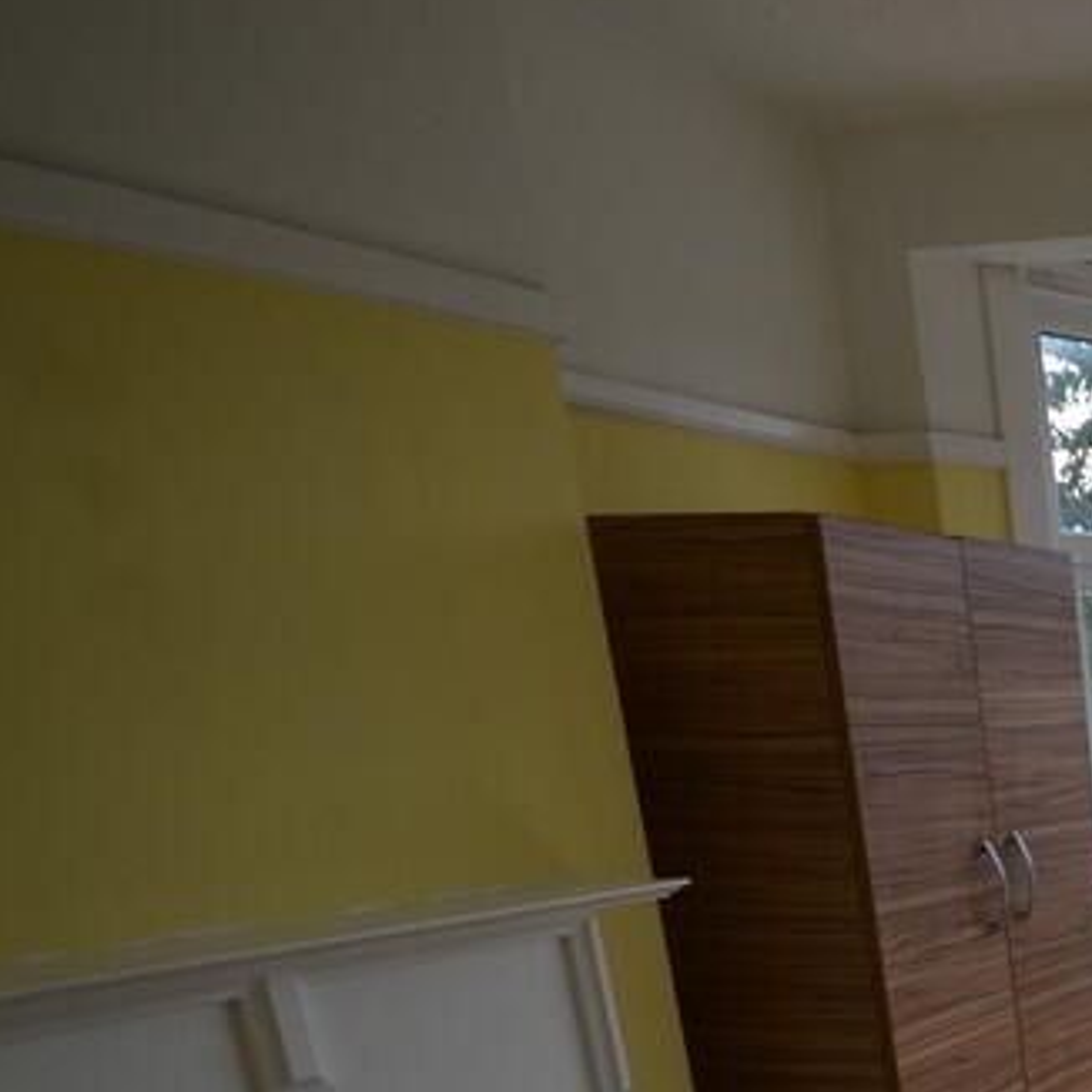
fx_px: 1428
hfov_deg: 27.8
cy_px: 1117
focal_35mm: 40
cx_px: 1648
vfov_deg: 37.0
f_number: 5.6
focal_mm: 10
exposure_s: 1/125
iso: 100
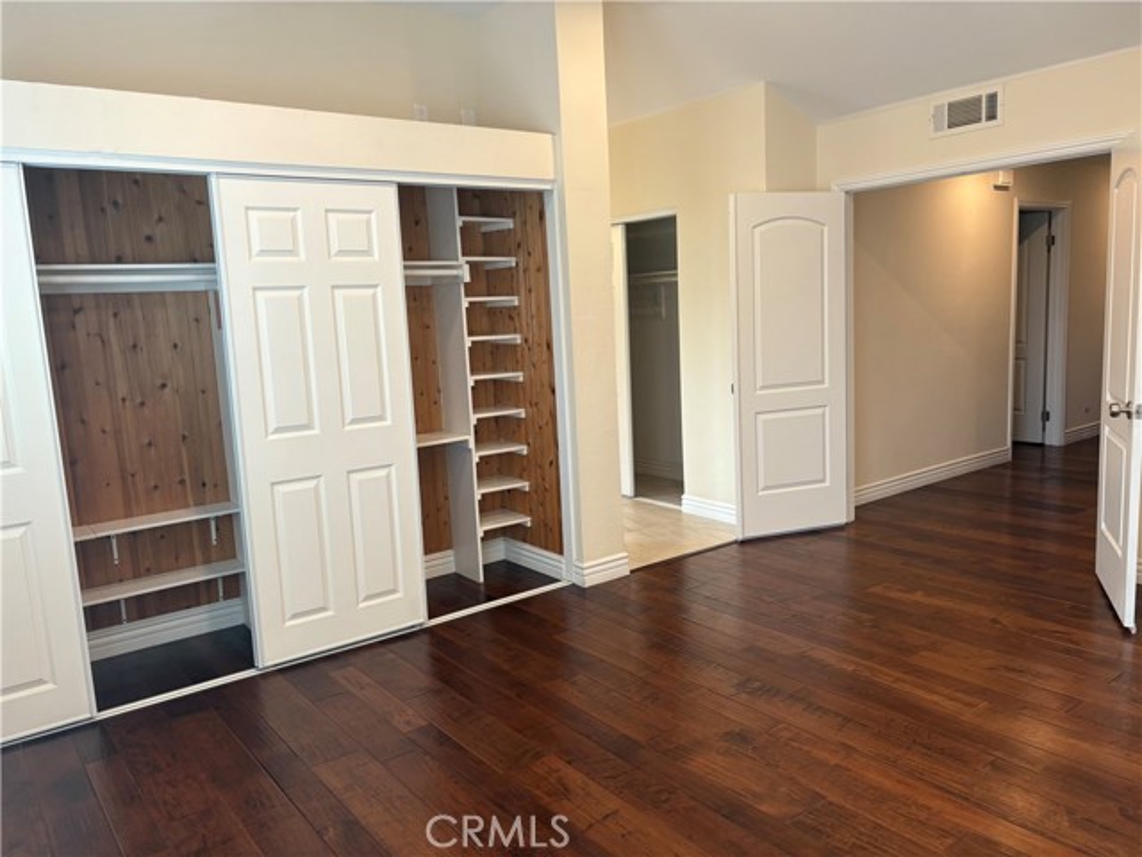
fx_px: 858
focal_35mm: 26
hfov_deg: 67.3
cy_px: 428
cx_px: 571
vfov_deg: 53.1
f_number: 1.6
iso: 80
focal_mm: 5.96
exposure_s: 1/60
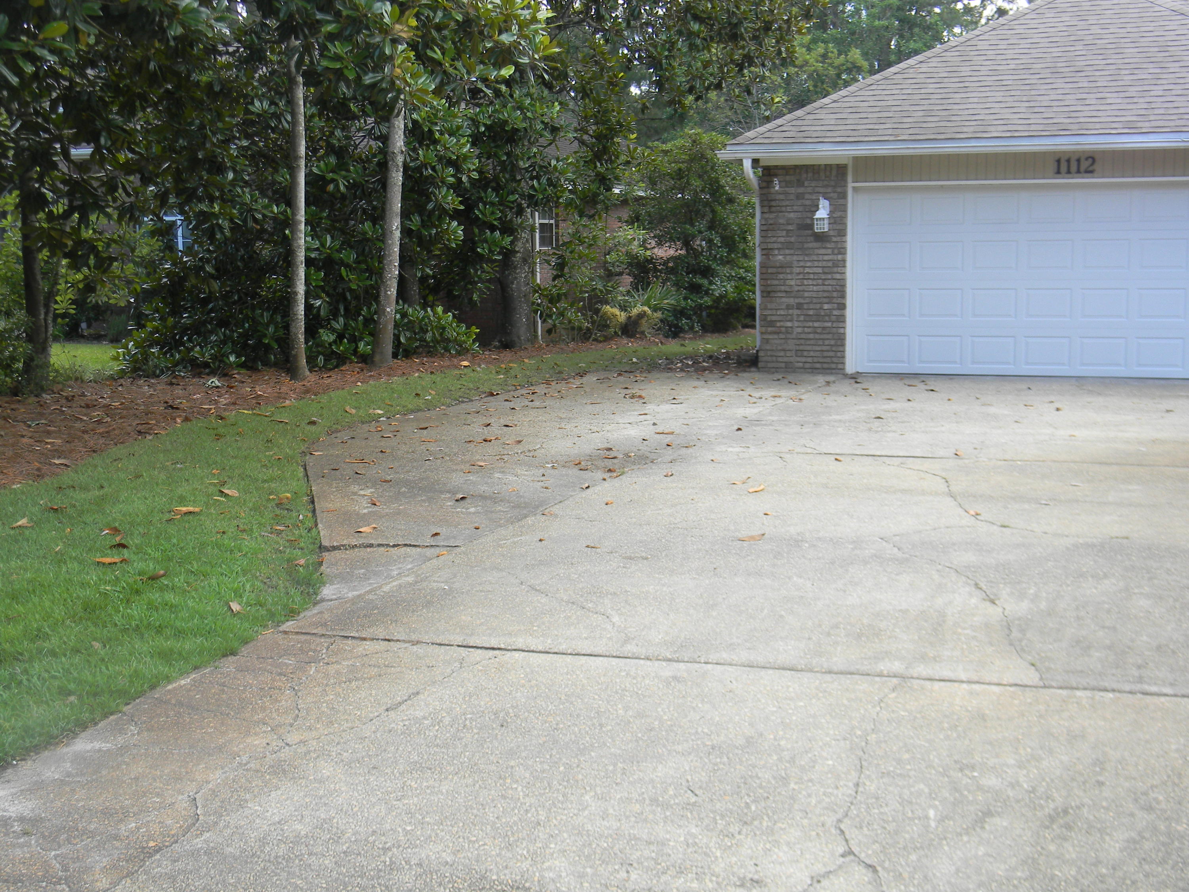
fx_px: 1408
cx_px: 594
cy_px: 446
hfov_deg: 45.8
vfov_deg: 35.1
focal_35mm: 41
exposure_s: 1/81.3
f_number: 3.8
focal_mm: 7.3
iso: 80
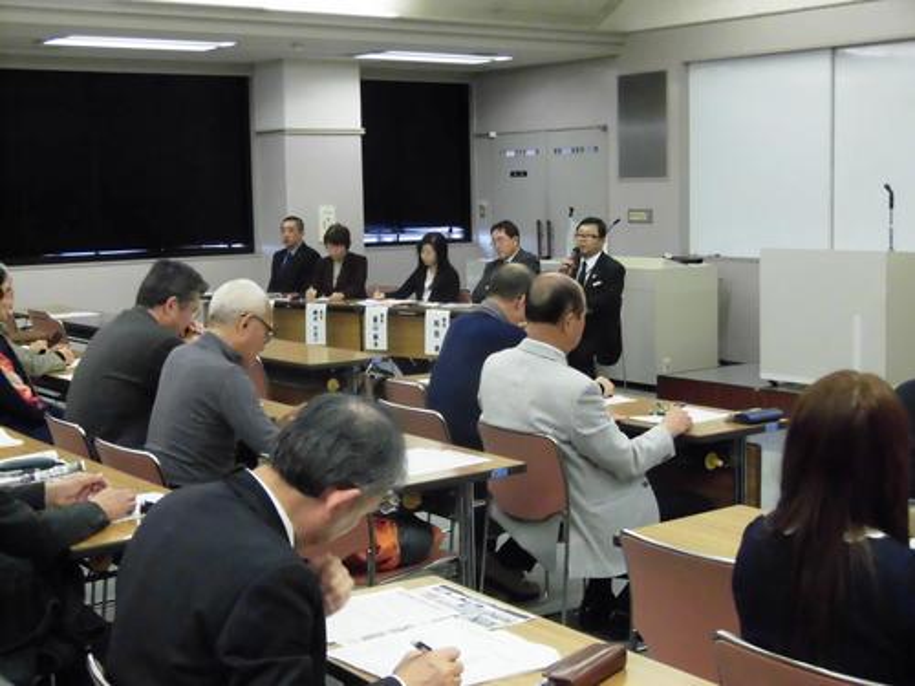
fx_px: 1348
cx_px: 458
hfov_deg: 37.5
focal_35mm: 51
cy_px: 343
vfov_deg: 28.6
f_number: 4
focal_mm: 9.16
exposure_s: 1/30
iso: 800
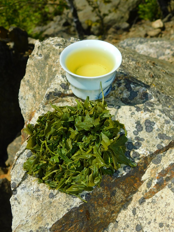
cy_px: 116
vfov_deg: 37.5
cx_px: 87
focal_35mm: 51
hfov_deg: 28.6
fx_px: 342
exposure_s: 1/400
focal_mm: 9
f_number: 7.6
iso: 125
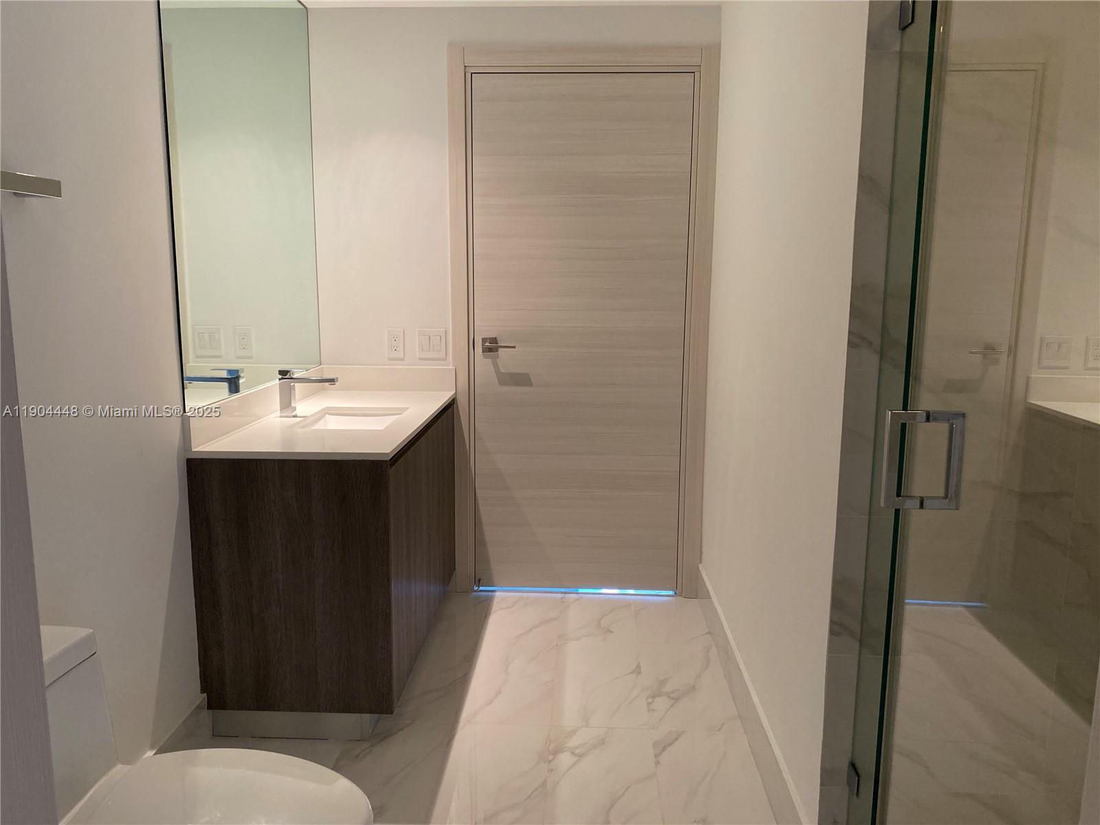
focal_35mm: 26
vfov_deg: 53.1
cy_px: 412
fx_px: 826
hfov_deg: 67.3
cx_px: 550
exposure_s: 1/60
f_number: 1.8
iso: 200
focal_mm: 4.25
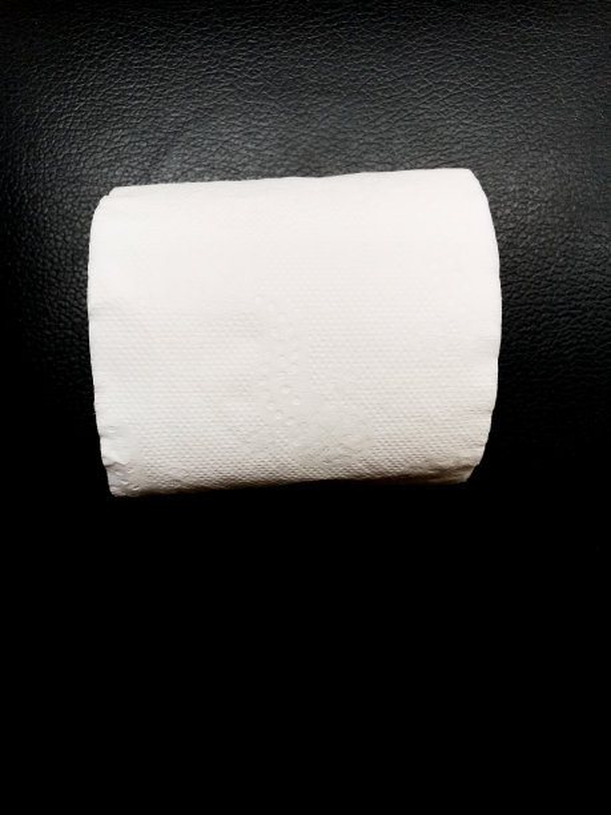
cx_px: 306
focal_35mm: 28
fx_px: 659
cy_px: 408
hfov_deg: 49.7
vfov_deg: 63.4
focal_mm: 3.99
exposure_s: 1/440
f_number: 1.8
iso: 20
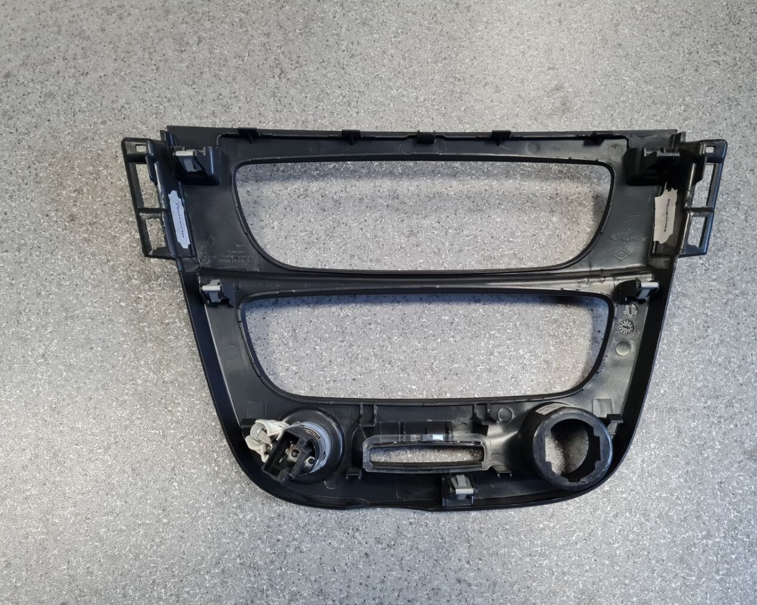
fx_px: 627
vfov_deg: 51.5
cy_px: 310
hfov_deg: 62.2
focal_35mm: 28
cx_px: 399
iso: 320
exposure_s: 1/100
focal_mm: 5.4
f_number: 1.8
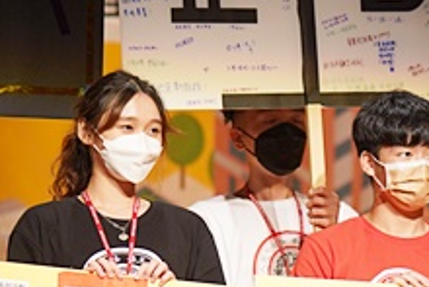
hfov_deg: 7.1
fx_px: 3458
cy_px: 170
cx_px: 345
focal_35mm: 290
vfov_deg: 4.7
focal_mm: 85
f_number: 1.8
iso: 400
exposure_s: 1/200
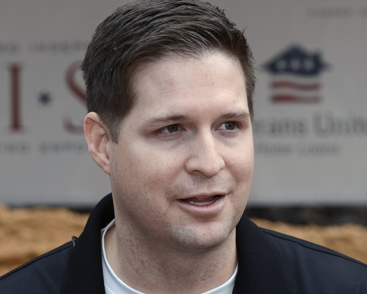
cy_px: 151
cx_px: 209
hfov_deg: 9.2
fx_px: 2270
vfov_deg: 7.4
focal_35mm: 209
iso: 500
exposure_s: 1/250
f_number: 6.3
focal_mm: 145
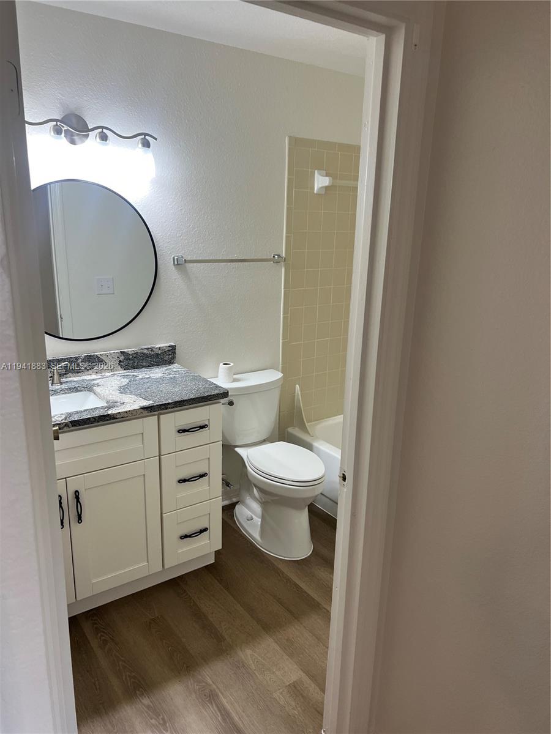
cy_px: 367
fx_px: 552
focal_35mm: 26
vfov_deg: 67.3
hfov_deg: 53.1
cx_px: 276
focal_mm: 5.7
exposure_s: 1/120
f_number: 1.5
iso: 80
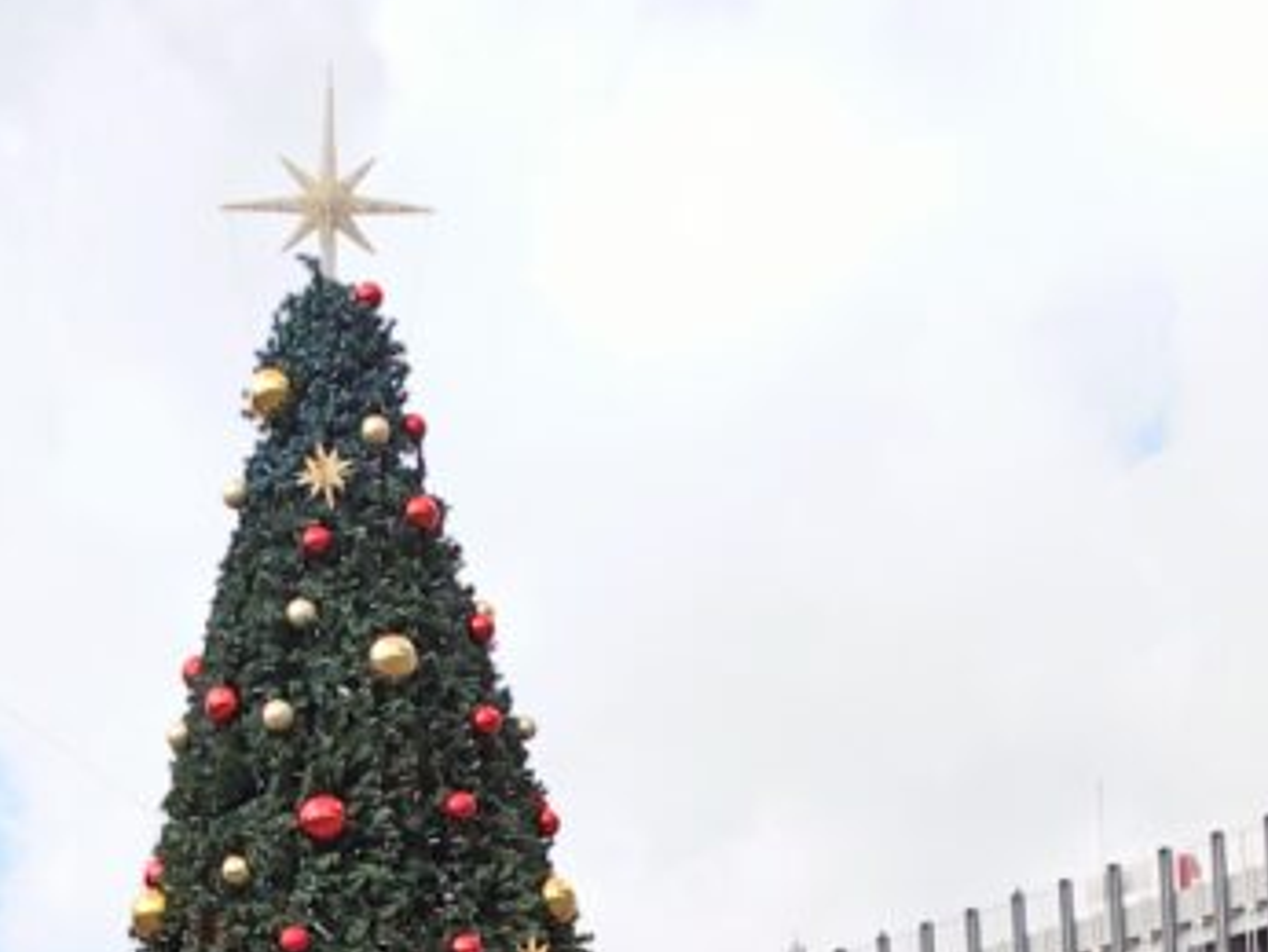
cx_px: 341
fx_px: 3116
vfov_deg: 15.4
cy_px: 1611
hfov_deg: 22.8
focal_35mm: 85
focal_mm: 5.56
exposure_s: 1/1400
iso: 50
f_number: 1.9
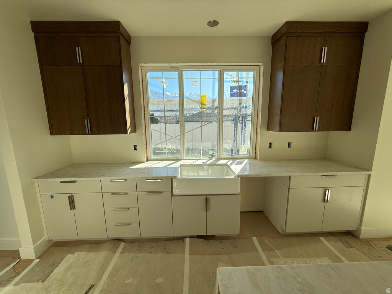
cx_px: 196
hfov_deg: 102.1
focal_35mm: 14
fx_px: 159
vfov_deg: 85.7
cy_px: 147
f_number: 2.2
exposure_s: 1/751
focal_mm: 2.22
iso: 50
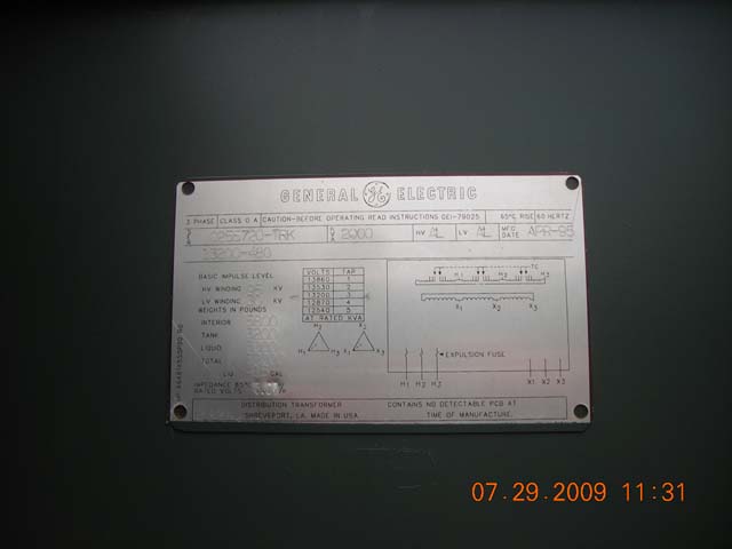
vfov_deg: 37.7
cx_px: 366
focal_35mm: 38
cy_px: 274
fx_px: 804
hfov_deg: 49.0
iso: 50
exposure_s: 1/97.3
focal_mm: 6.3
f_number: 3.2
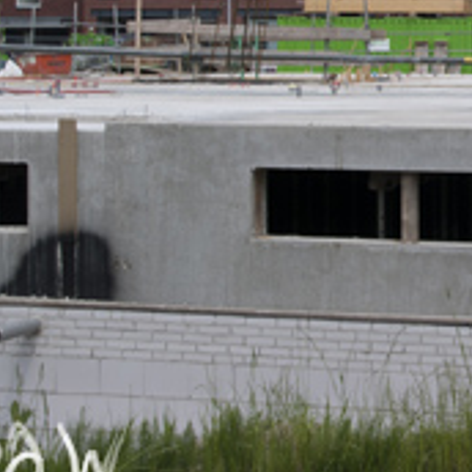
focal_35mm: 104
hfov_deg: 16.4
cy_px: 75
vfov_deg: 16.6
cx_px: 480
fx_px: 1604
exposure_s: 1/160
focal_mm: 28
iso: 100
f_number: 9
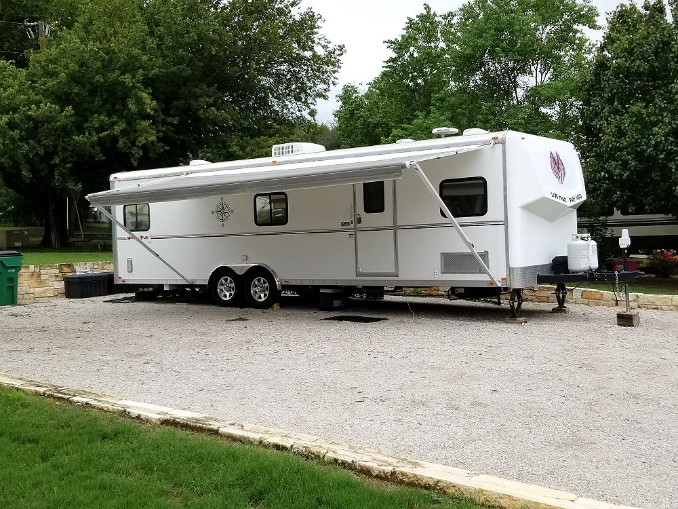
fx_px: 509
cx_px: 339
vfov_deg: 53.1
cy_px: 254
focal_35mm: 26
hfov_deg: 67.3
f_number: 1.7
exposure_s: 1/1248
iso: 50
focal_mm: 4.25
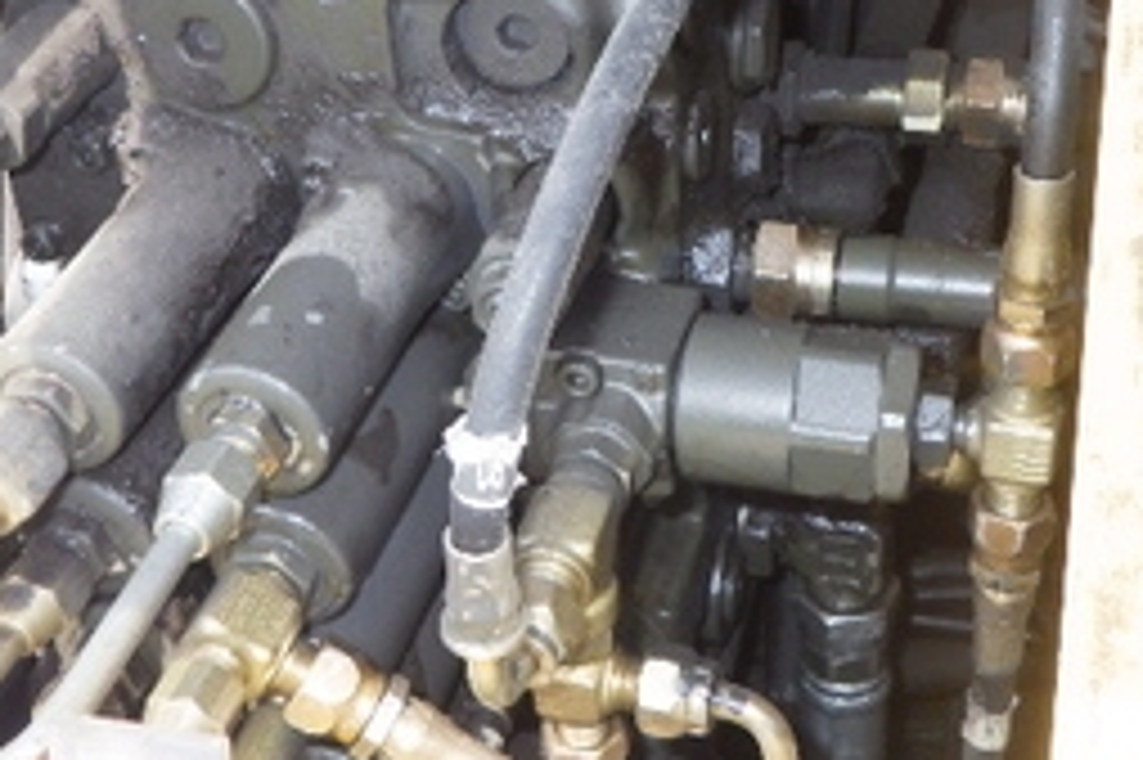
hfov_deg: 36.3
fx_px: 1745
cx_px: 558
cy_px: 265
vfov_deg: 24.5
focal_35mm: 55
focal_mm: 5
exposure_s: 1/200
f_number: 4.2
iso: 250
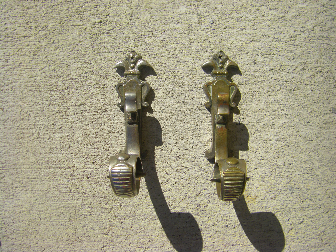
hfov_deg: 49.0
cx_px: 168
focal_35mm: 38
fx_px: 369
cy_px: 126
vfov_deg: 37.7
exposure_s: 1/400
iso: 64
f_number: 7
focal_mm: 6.3
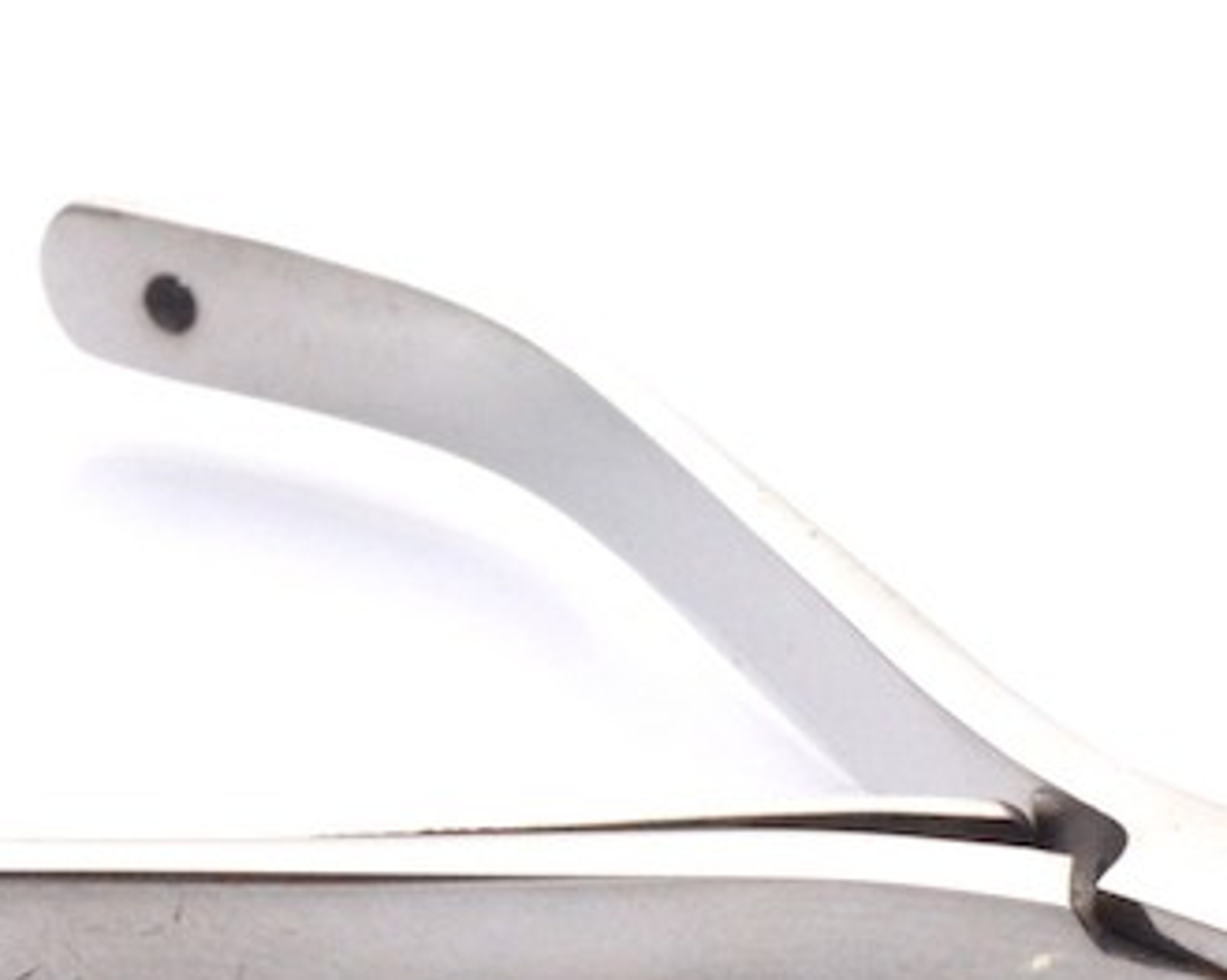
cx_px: 712
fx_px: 13977
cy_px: 538
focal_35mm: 385
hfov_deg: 5.0
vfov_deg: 4.0
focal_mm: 90
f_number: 29
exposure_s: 1/200
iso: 1600
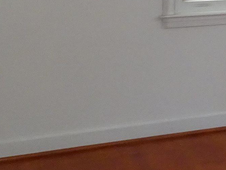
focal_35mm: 110
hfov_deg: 15.1
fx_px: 718
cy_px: -80
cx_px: 423
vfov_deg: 12.8
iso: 500
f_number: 3.5
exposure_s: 1/30
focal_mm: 4.1
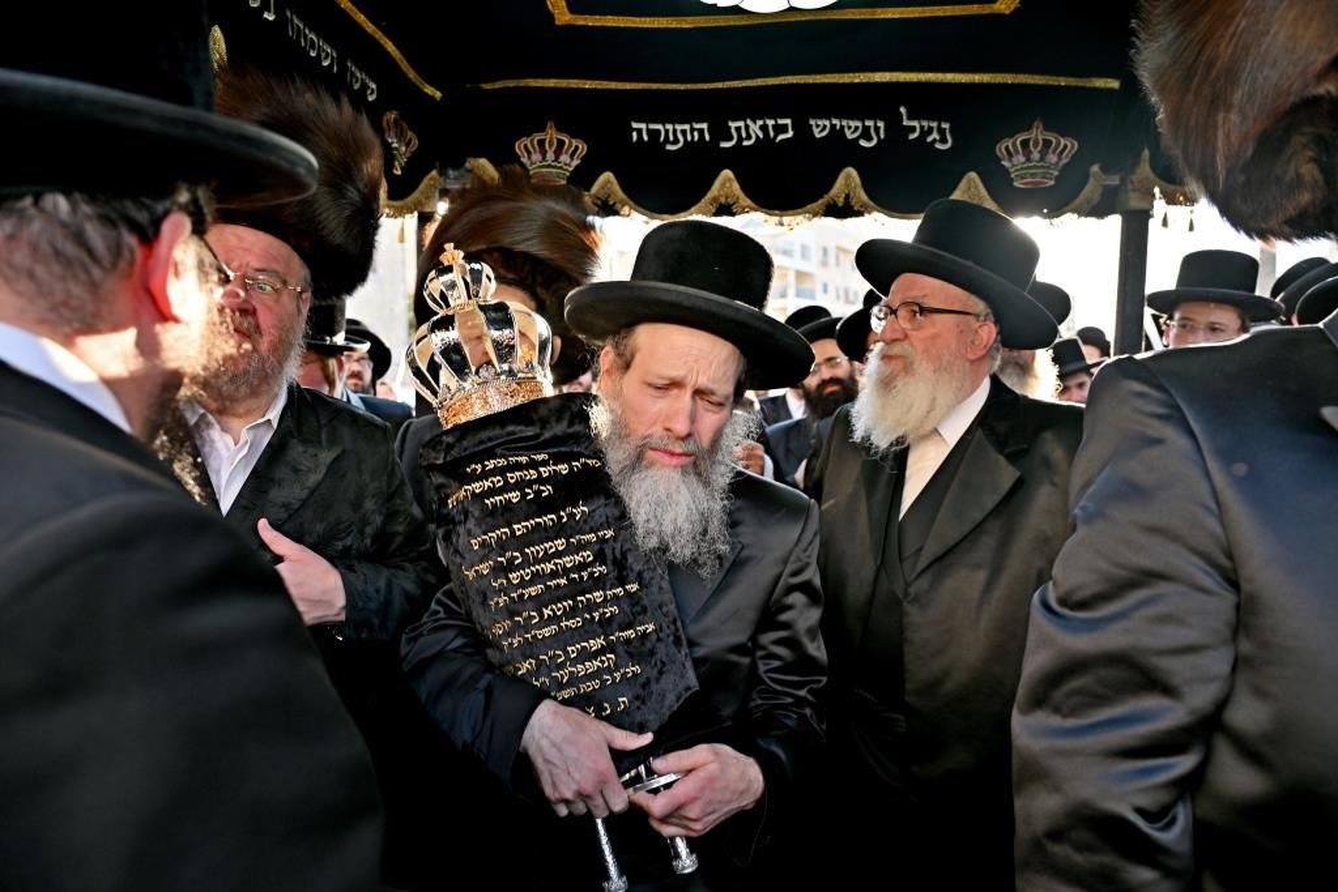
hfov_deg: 73.7
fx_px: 892
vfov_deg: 53.1
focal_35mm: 24
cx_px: 669
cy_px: 446
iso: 100
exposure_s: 1/200
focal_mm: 24
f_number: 4
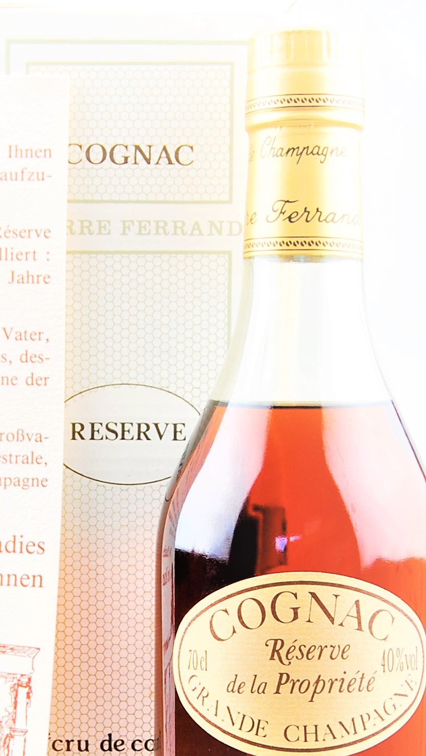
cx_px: 75
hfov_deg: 11.1
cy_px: 623
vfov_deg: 19.4
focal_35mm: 109
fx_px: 2190
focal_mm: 35
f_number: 8
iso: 200
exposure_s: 1/30
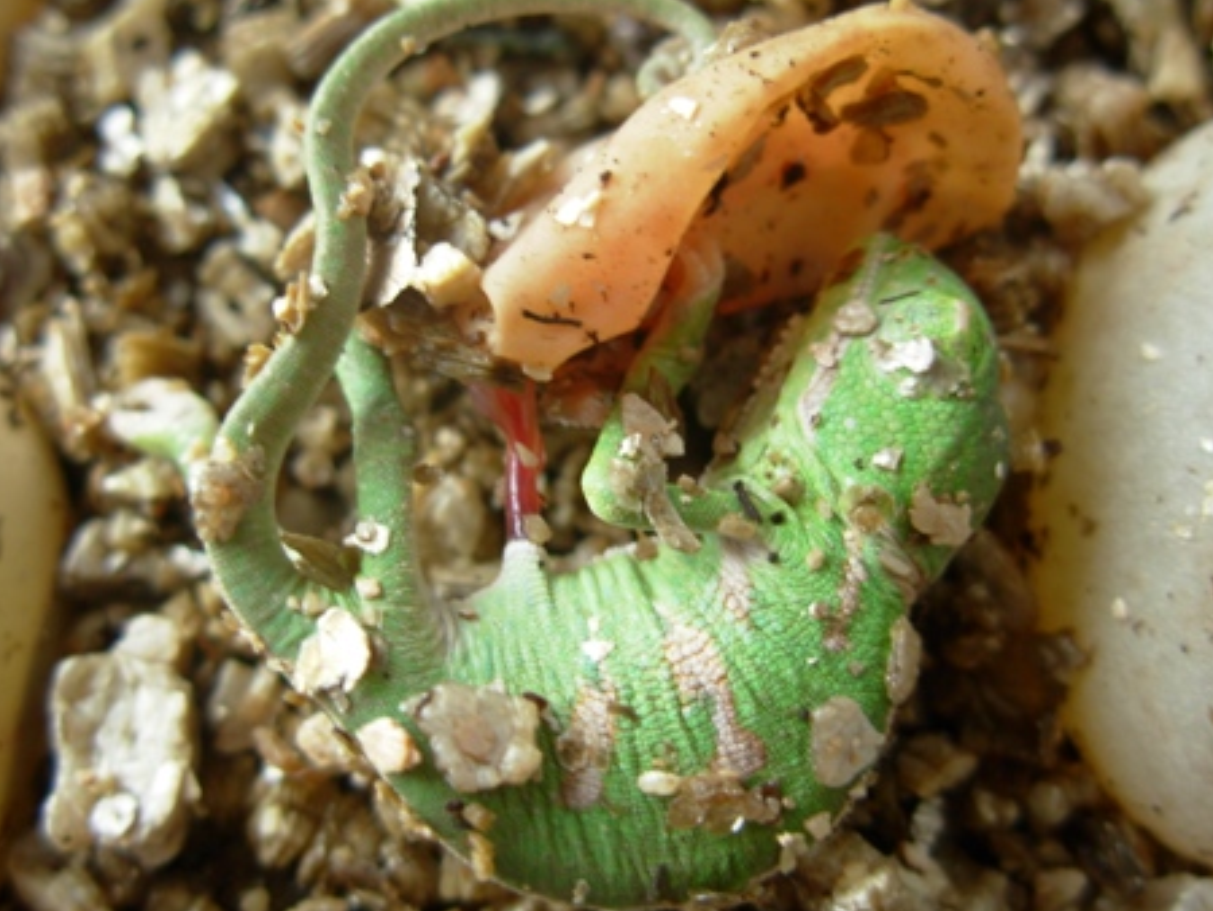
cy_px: 415
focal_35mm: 45
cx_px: 611
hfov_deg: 42.1
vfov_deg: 32.2
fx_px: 1578
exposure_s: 1/4.4
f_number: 2.9
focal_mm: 6.3
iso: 50
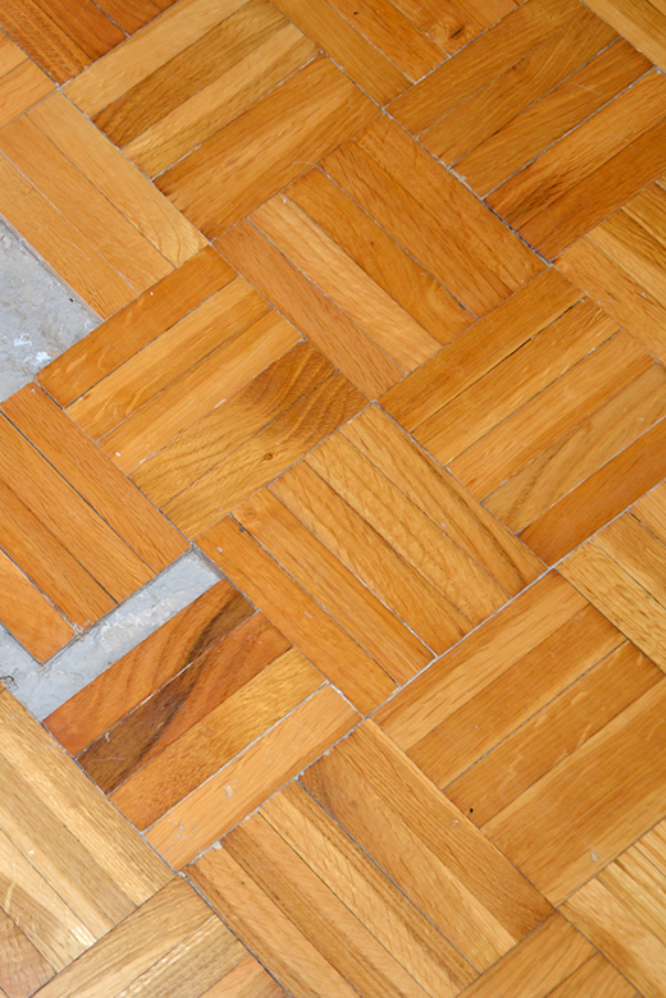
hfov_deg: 13.1
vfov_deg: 19.9
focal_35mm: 103
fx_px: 2850
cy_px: 497
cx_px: -86
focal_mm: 45
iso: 100
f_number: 5.6
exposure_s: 1/200
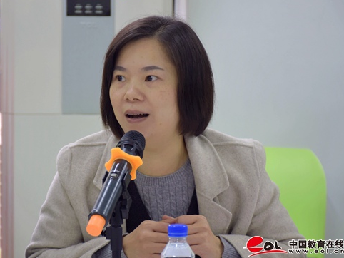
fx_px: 1517
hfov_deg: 12.9
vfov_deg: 9.7
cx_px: 148
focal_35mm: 153
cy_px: 136
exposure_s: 1/30
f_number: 5.3
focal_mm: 85
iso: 400
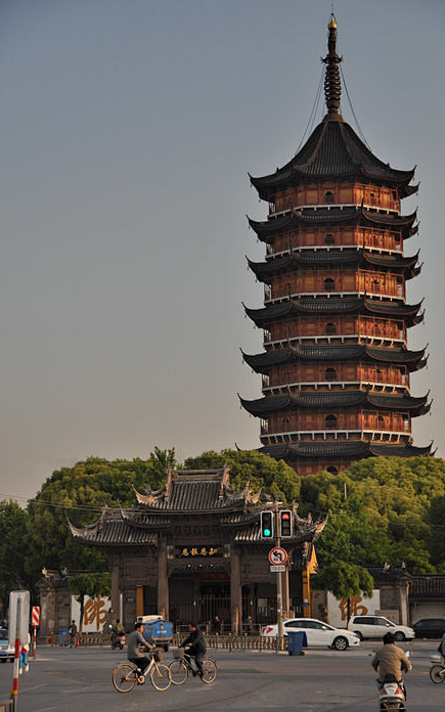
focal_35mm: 86
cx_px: 234
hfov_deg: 15.2
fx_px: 1669
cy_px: 357
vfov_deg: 24.1
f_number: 5.6
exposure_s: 1/1000
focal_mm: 56
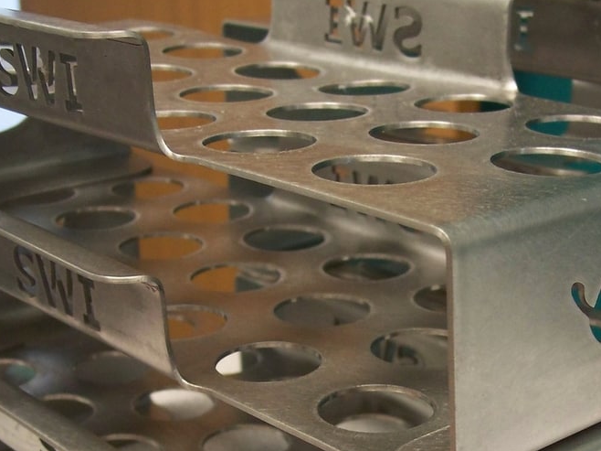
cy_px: 404
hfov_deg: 25.8
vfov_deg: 19.3
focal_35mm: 75
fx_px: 1302
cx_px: 423
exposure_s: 1/13
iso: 200
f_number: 2.8
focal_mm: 7.8
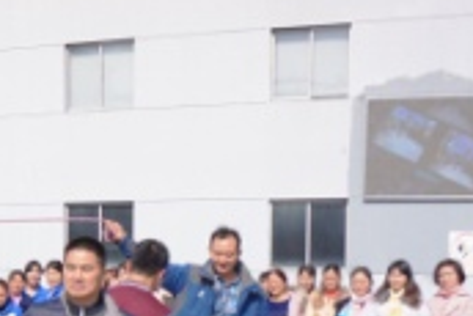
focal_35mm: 73
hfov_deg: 26.9
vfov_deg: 17.6
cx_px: 60
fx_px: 960
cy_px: 400
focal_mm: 19
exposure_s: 1/640
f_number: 4.5
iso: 100
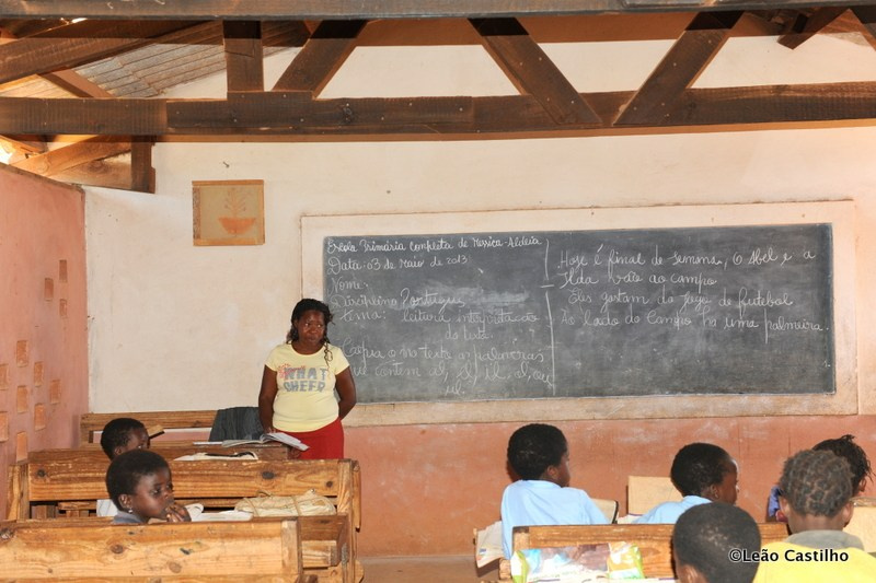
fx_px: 1168
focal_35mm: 48
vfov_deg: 28.1
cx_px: 438
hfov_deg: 41.1
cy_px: 292
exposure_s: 1/60
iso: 800
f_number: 7.1
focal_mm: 48
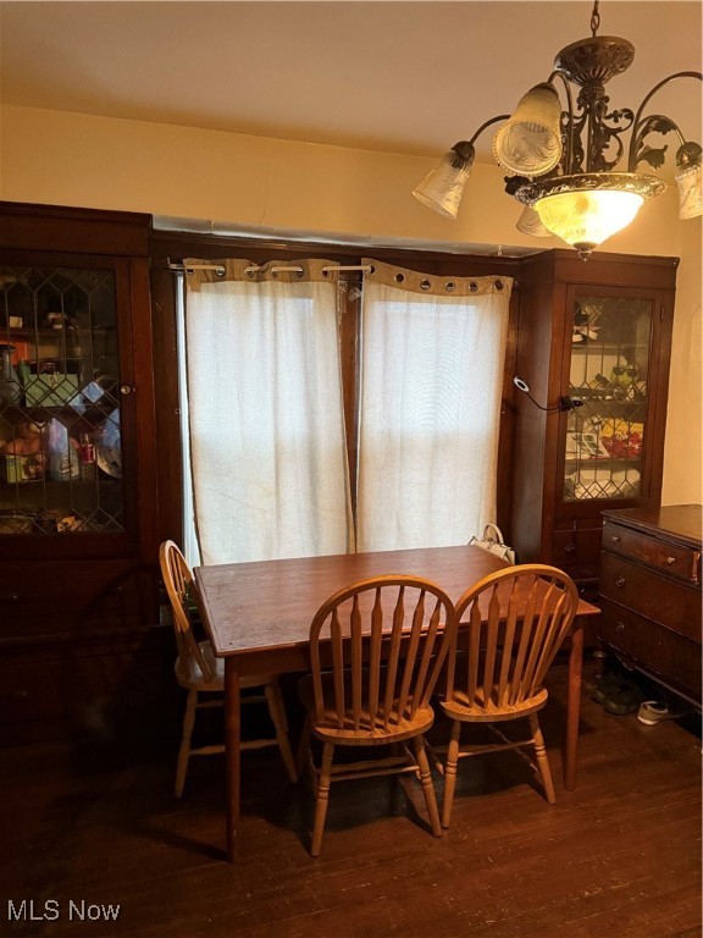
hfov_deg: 56.8
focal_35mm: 24
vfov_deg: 71.6
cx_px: 352
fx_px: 650
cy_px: 469
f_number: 1.78
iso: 800
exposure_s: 1/60
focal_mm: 6.76
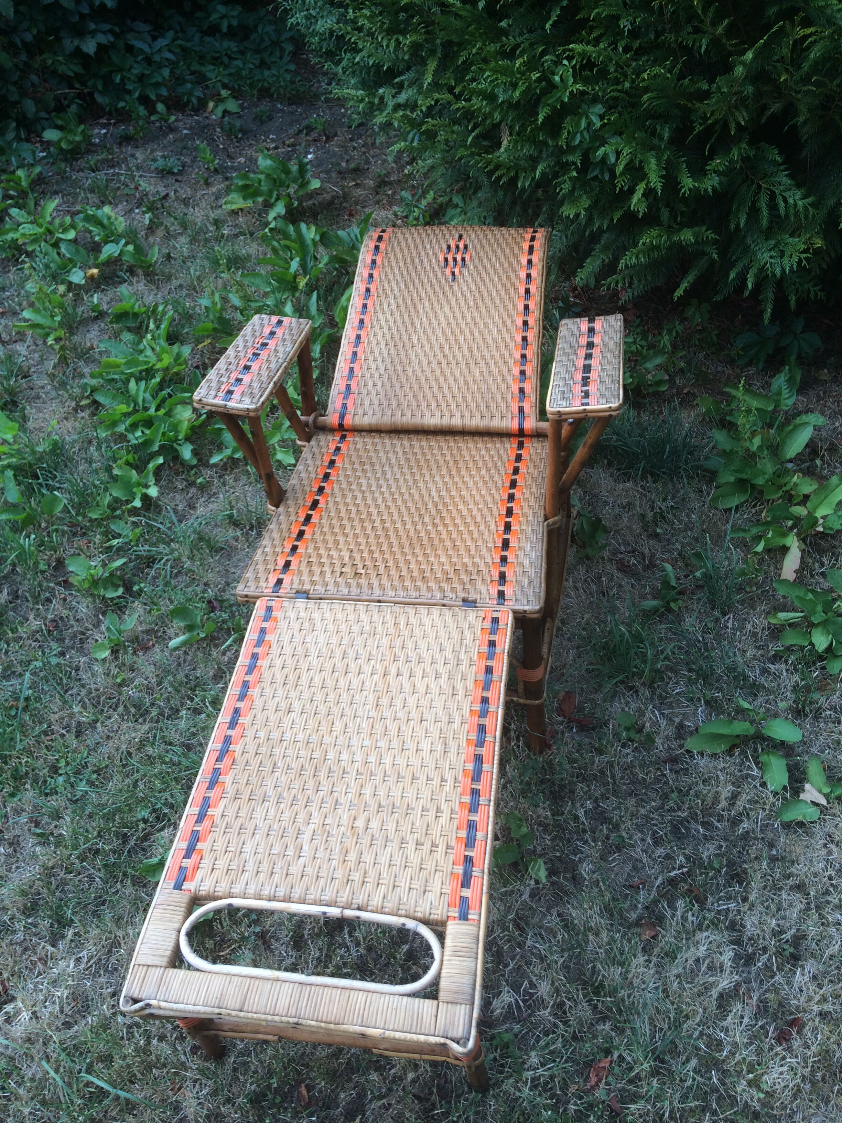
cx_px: 421
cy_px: 562
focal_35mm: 29
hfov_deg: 48.2
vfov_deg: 61.7
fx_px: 941
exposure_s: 1/113
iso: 32
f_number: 2.2
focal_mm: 4.15
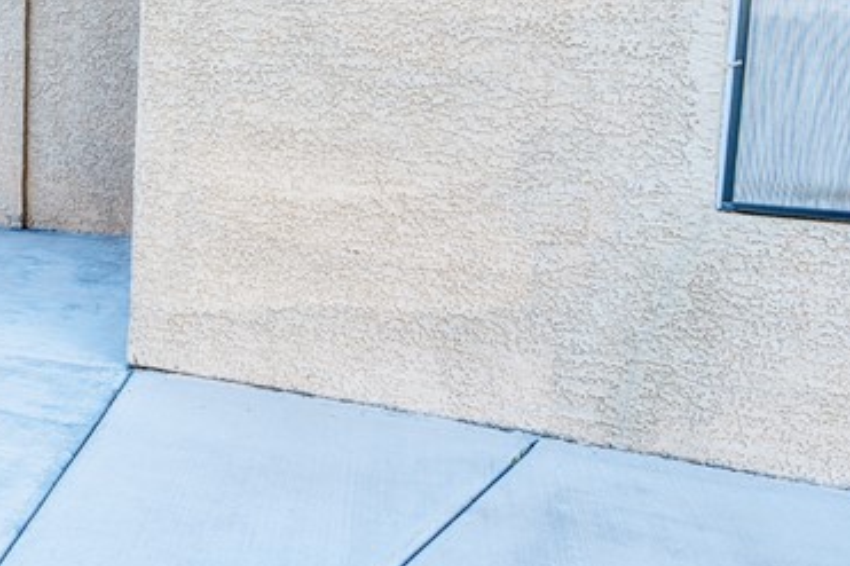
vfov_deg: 31.5
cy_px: 92
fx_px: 968
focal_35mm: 41
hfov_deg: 38.4
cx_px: -108
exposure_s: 1/20
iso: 100
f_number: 7.1
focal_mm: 14
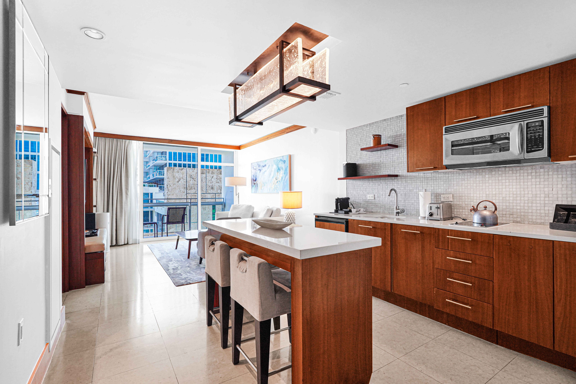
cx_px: 288
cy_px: 192
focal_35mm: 17
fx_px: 272
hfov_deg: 93.3
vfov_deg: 70.4
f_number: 9
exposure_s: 1/30
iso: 640
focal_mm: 17
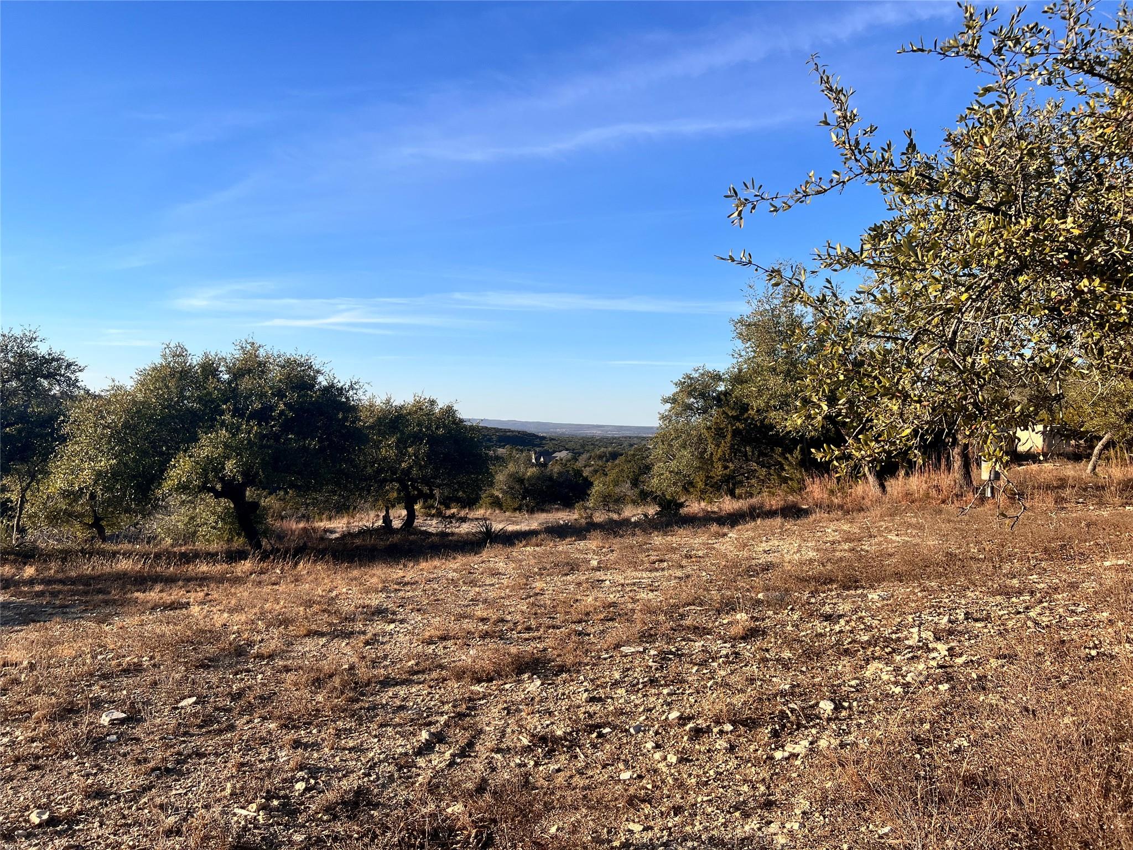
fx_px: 851
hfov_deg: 67.3
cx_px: 566
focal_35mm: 26
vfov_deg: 53.1
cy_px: 425
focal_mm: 5.7
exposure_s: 1/2915
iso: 50
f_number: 1.5
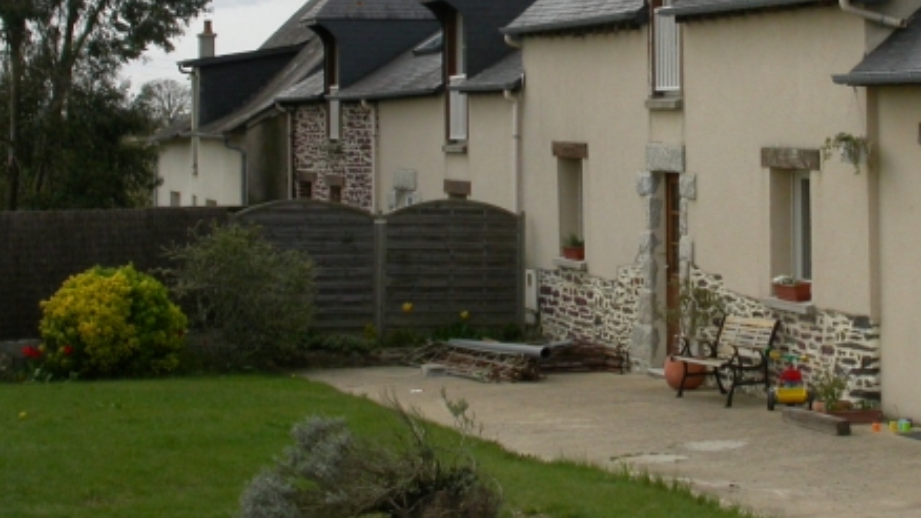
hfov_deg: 22.3
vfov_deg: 12.6
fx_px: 2319
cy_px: 74
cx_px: 681
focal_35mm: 95
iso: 100
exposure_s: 1/415
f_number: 6.8
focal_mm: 11.6
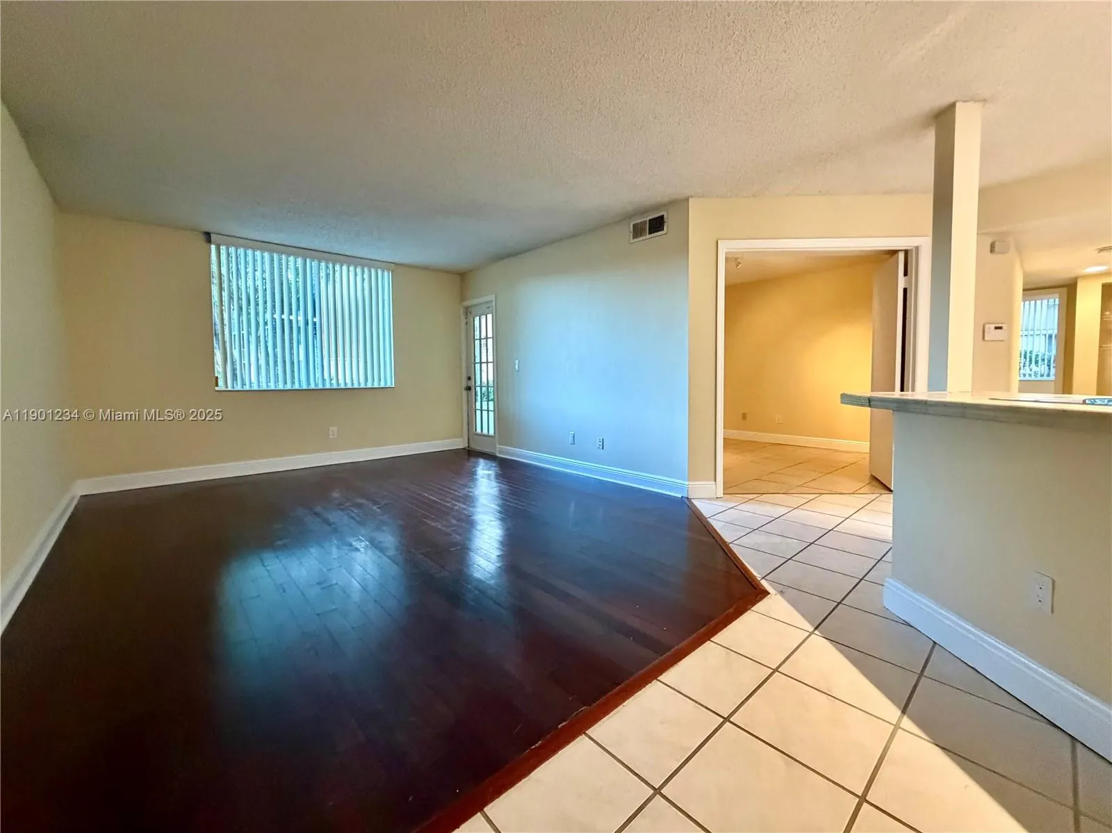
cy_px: 416
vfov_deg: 85.6
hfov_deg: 102.1
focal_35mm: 14
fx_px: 450
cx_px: 556
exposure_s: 1/60
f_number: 2.2
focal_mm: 2.22
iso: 800
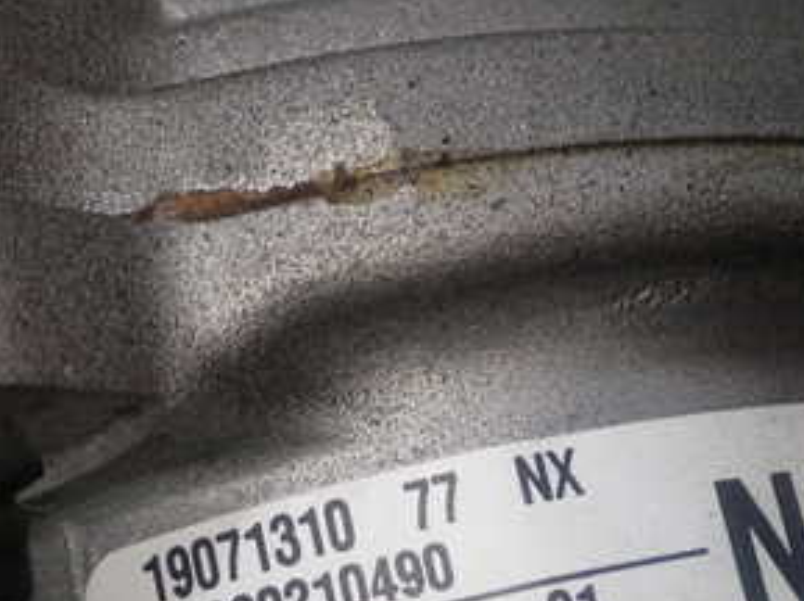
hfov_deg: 24.7
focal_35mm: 79
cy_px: 529
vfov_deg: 18.3
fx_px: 1833
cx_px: 520
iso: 125
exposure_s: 1/80
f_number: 2.7
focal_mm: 6.83
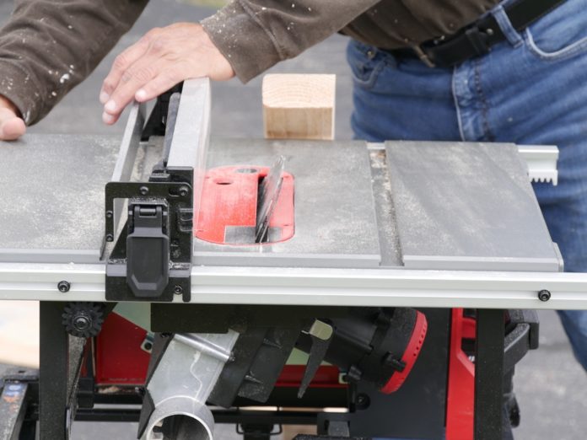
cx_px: 294
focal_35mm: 138
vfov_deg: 10.7
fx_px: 2340
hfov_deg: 14.3
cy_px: 220
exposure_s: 1/200
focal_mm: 69
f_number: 5.4
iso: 200
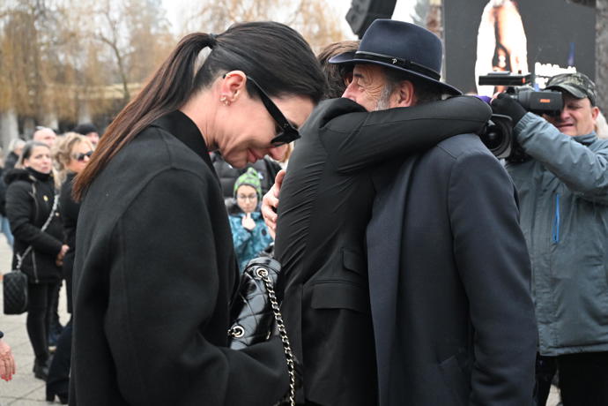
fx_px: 676
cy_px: 203
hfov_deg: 48.5
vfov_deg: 33.4
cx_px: 304
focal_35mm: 40
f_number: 4.5
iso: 6400
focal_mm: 40
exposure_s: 1/400
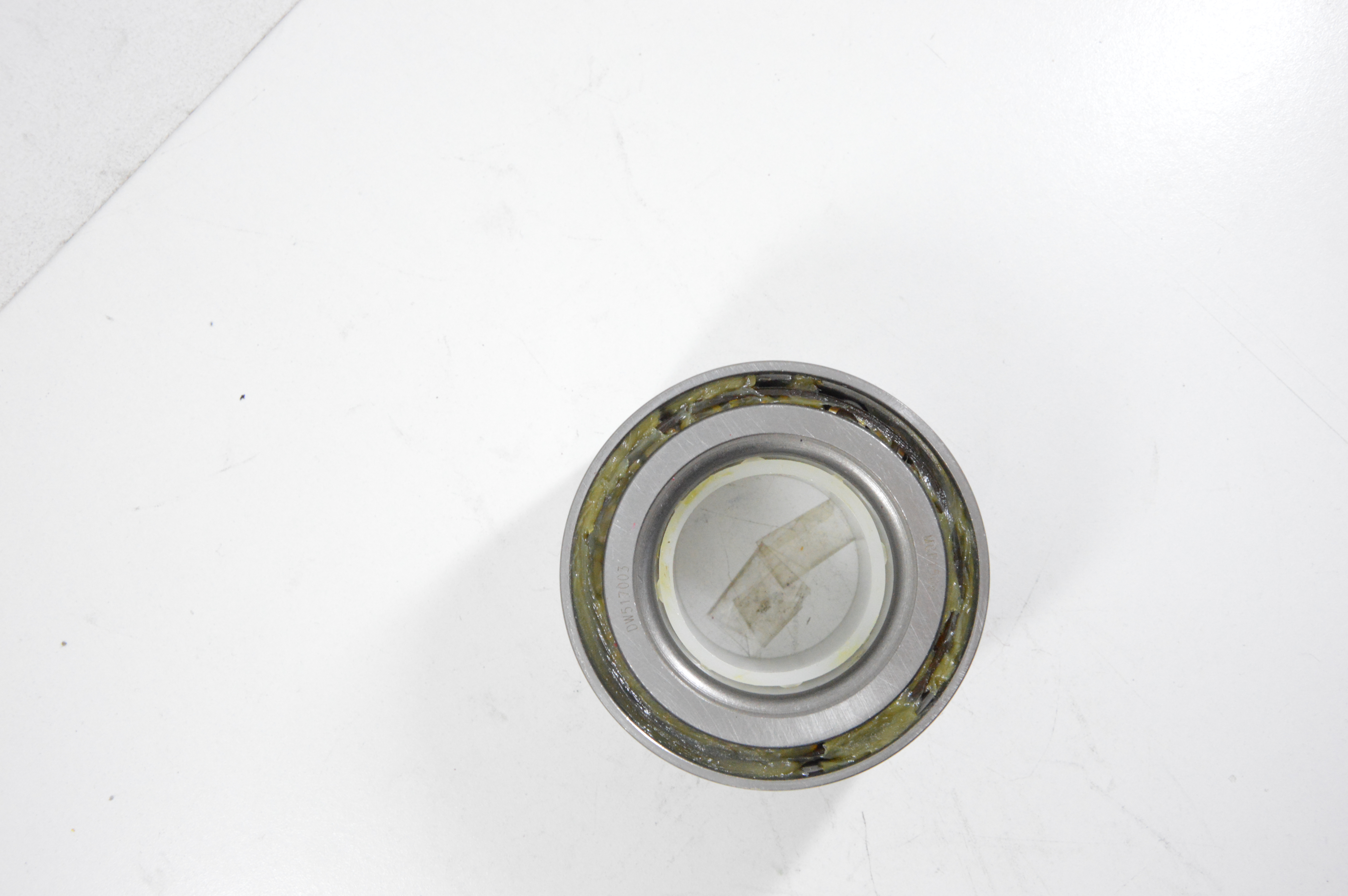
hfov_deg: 38.9
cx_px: 674
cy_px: 448
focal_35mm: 51
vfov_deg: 26.4
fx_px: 1908
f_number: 7.1
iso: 3200
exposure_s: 1/100
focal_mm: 34
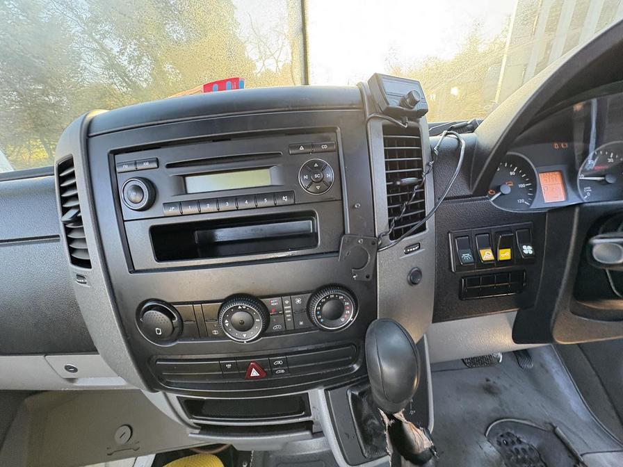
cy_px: 234
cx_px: 312
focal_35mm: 14
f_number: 2.2
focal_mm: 2.22
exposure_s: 1/74
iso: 200
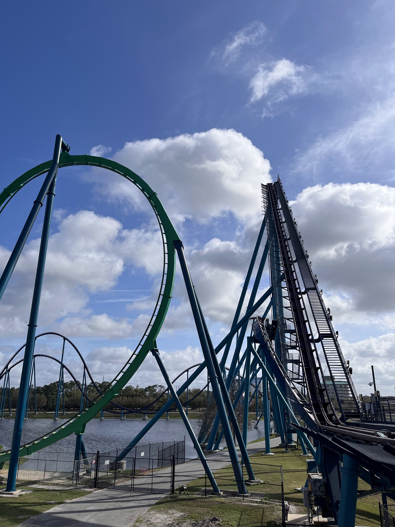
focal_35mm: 26
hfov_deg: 53.1
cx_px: 198
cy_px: 264
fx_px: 396
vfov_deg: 67.3
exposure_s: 1/6897
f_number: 1.6
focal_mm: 5.1
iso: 50
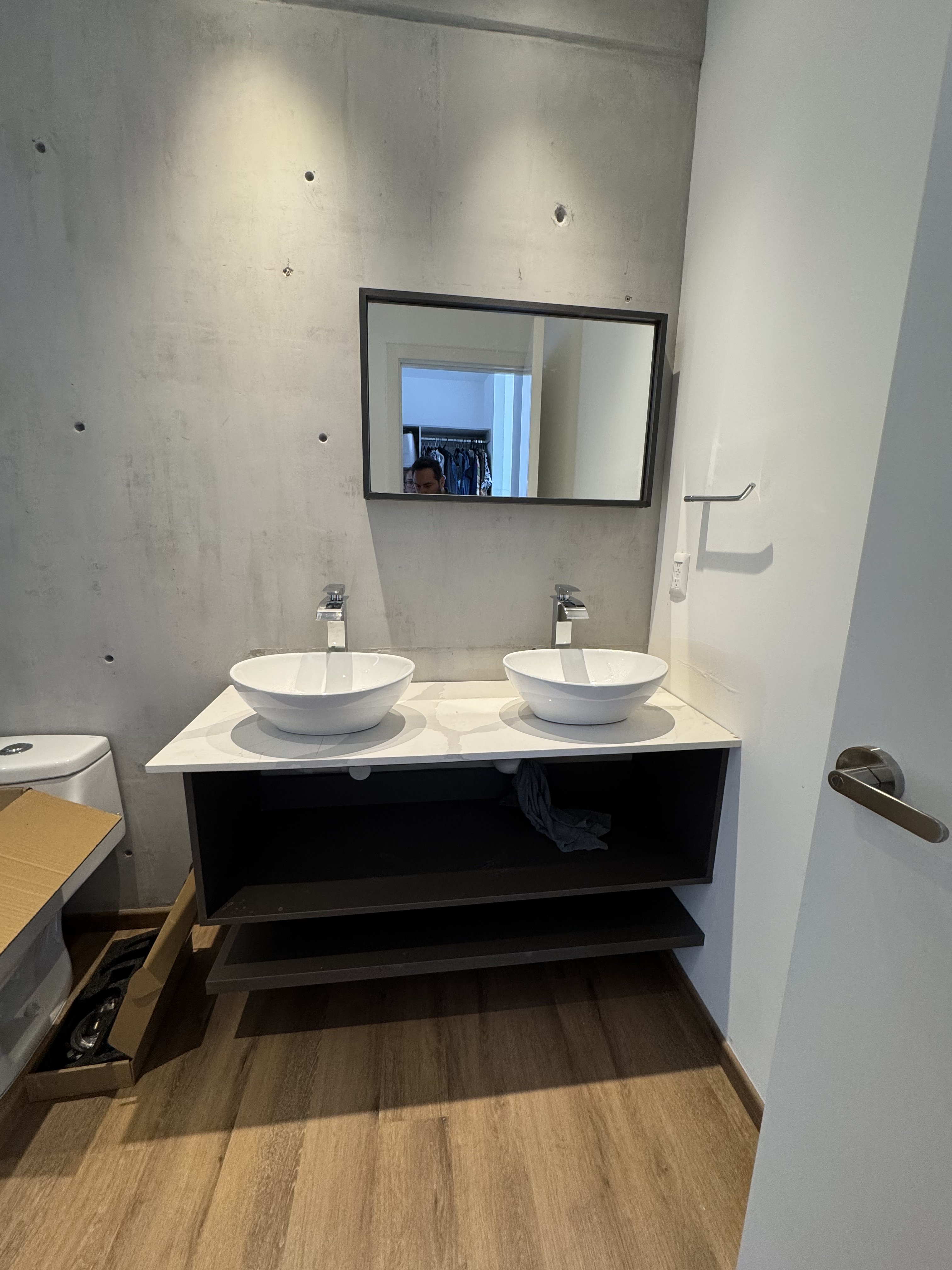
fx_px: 513
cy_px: 635
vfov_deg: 102.1
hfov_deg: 85.7
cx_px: 476
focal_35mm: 14
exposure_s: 1/99
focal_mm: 2.22
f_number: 2.2
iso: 200
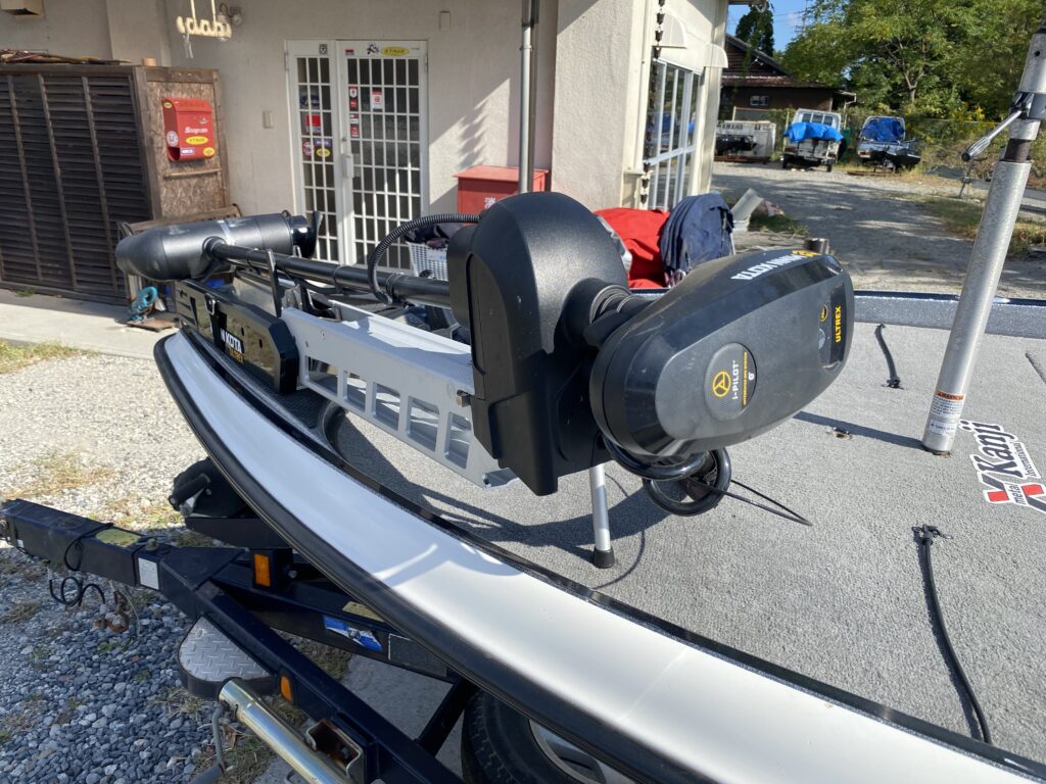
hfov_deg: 67.3
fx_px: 786
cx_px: 523
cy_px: 392
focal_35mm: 26
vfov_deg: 53.1
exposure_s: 1/1653
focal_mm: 4.25
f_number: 1.8
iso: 32
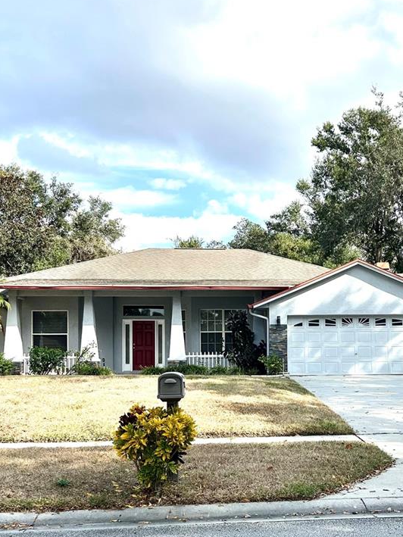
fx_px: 683
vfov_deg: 42.5
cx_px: 277
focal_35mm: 44
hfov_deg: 32.5
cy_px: 346
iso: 50
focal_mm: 5.7
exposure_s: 1/3571
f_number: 1.5
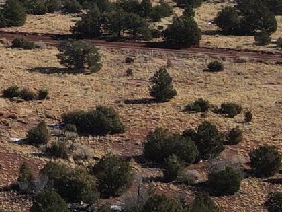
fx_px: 994
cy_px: -11
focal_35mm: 122
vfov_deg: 12.0
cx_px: -315
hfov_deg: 13.4
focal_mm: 4.5
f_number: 2.8
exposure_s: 1/640
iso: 100
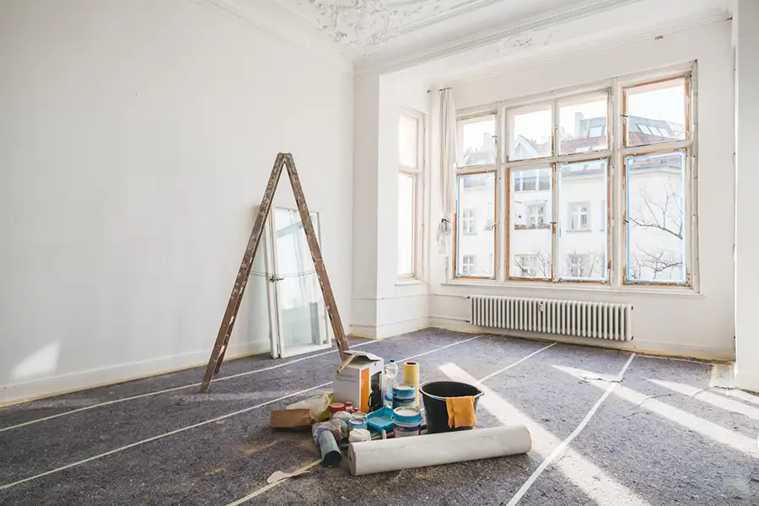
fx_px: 443
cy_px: 253
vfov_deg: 59.5
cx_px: 380
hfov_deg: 81.2
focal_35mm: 21
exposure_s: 1/340
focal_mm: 13.8
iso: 200
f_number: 4.5
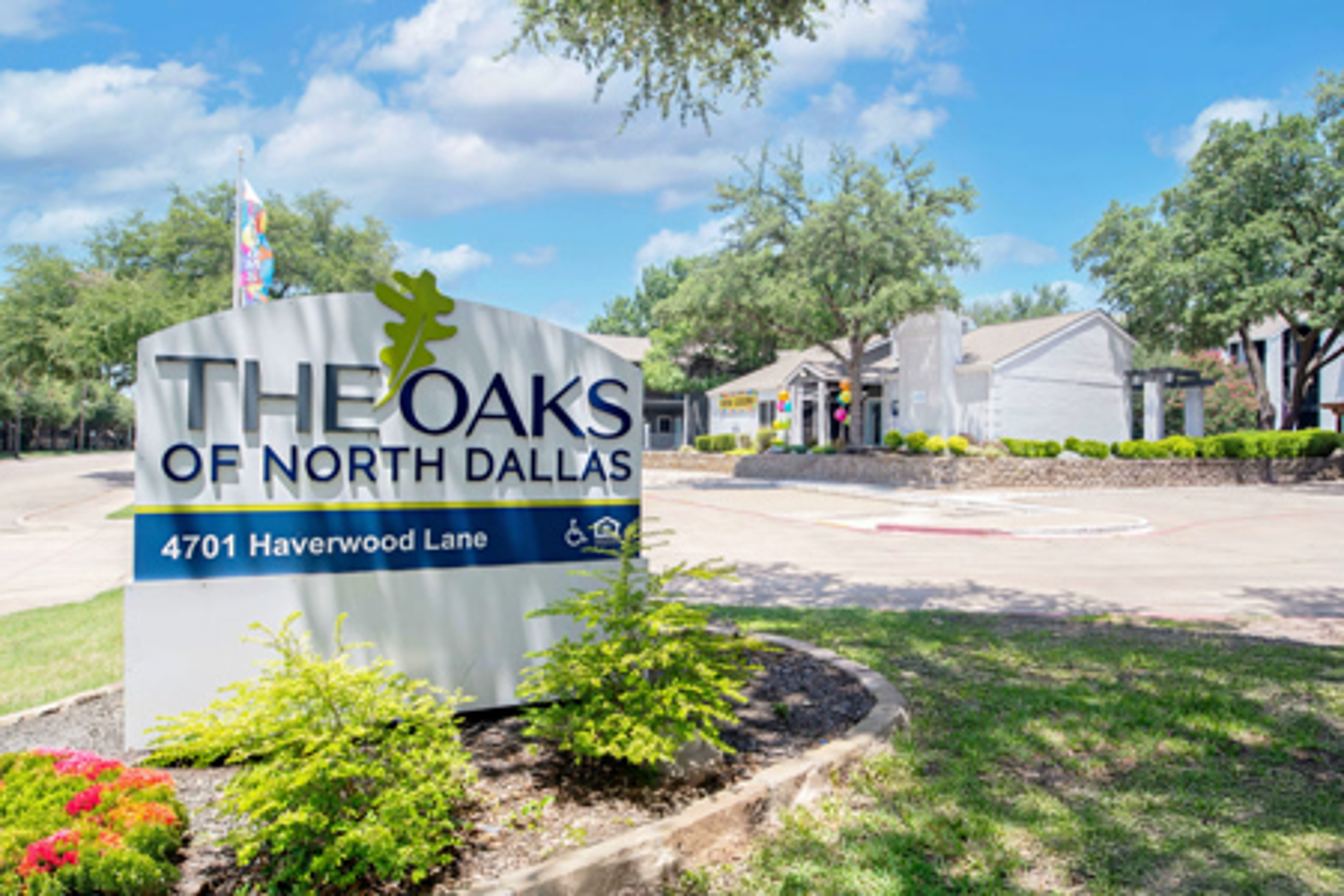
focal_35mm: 21
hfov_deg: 81.2
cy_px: 448
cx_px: 672
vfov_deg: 59.5
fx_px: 784
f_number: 11
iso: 160
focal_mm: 21
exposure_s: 1/125
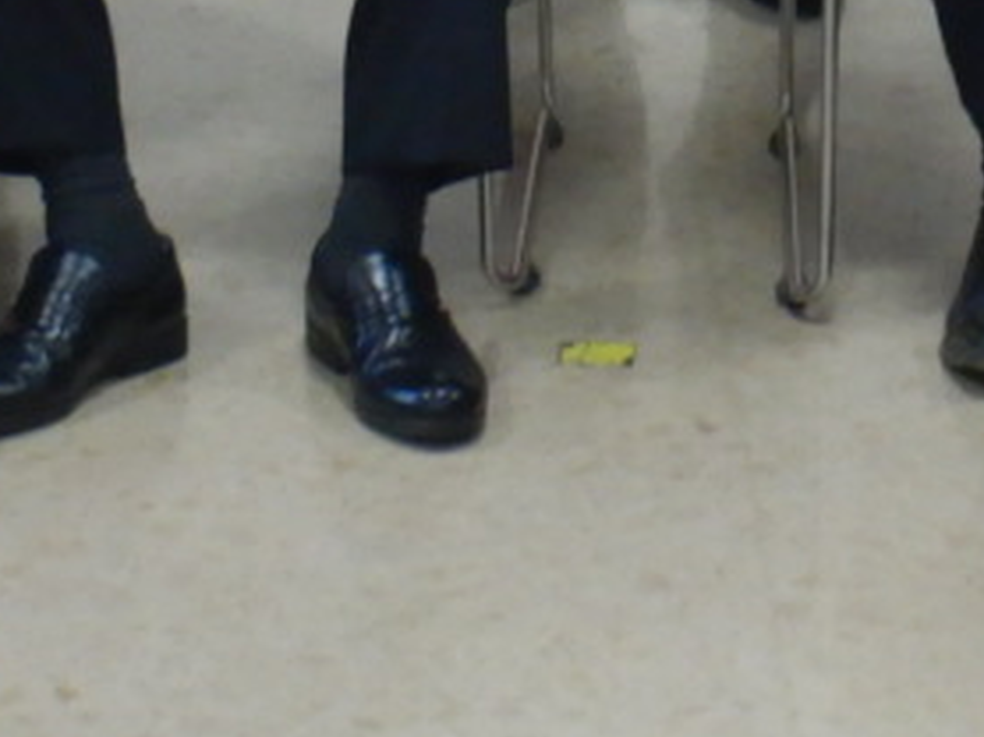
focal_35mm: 213
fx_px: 6050
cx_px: 627
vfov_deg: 6.6
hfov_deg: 9.3
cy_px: -1127
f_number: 4.2
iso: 320
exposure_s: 1/30
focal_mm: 6.6
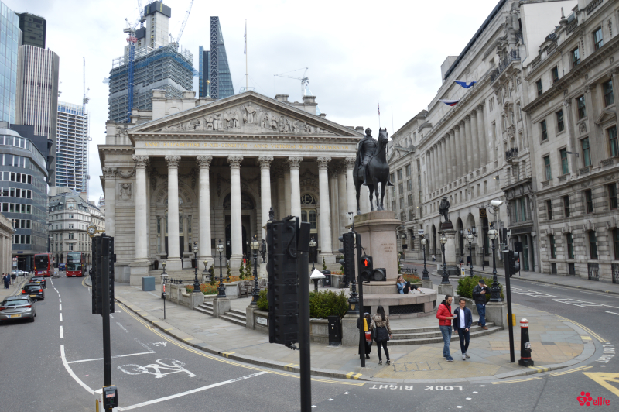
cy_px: 206
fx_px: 464
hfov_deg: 67.4
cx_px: 310
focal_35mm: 27
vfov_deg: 47.9
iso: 100
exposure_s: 1/200
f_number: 7.1
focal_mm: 18
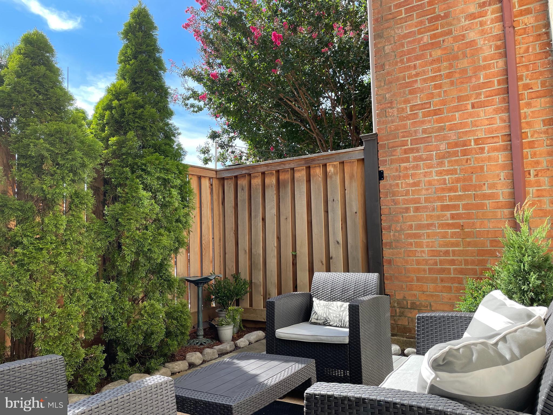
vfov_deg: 53.1
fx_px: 415
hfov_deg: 67.3
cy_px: 208
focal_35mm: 26
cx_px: 276
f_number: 1.6
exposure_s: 1/678
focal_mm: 4.2
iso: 32
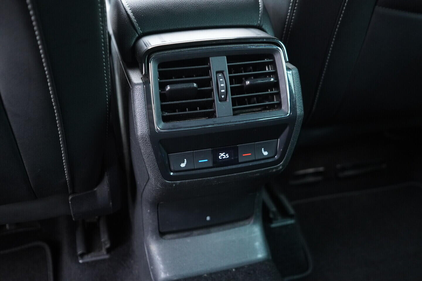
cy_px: 140
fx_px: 422
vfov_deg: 36.9
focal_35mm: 36
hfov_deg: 53.1
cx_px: 211
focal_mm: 24
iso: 1600
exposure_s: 1/40
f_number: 2.8
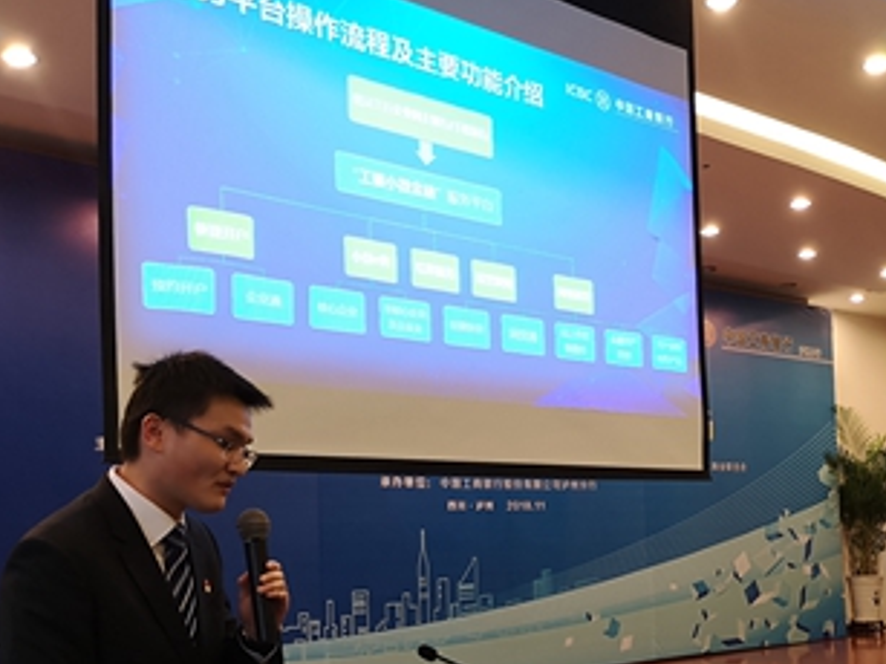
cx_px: 583
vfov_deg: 32.3
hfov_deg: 42.4
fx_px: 1126
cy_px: 492
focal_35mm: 44
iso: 125
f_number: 1.8
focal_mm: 3.95
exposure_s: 1/50
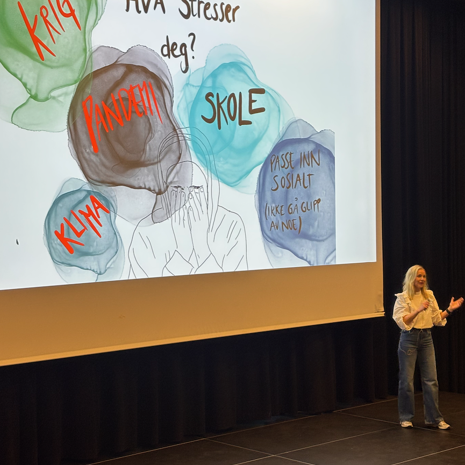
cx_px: 231
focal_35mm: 68
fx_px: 1033
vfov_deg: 25.4
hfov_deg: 25.4
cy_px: 246
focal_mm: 5.96
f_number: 1.6
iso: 125
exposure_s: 1/40
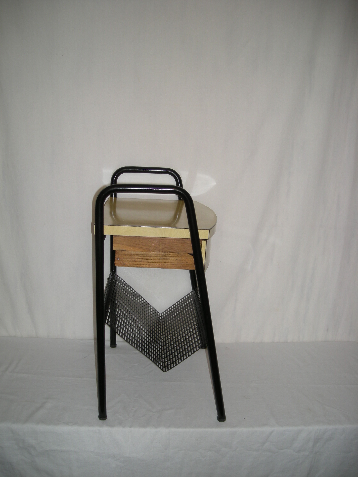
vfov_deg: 52.6
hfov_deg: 40.7
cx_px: 179
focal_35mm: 35
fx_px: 483
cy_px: 238
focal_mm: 5.7
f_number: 2.8
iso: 50
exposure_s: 1/53.5
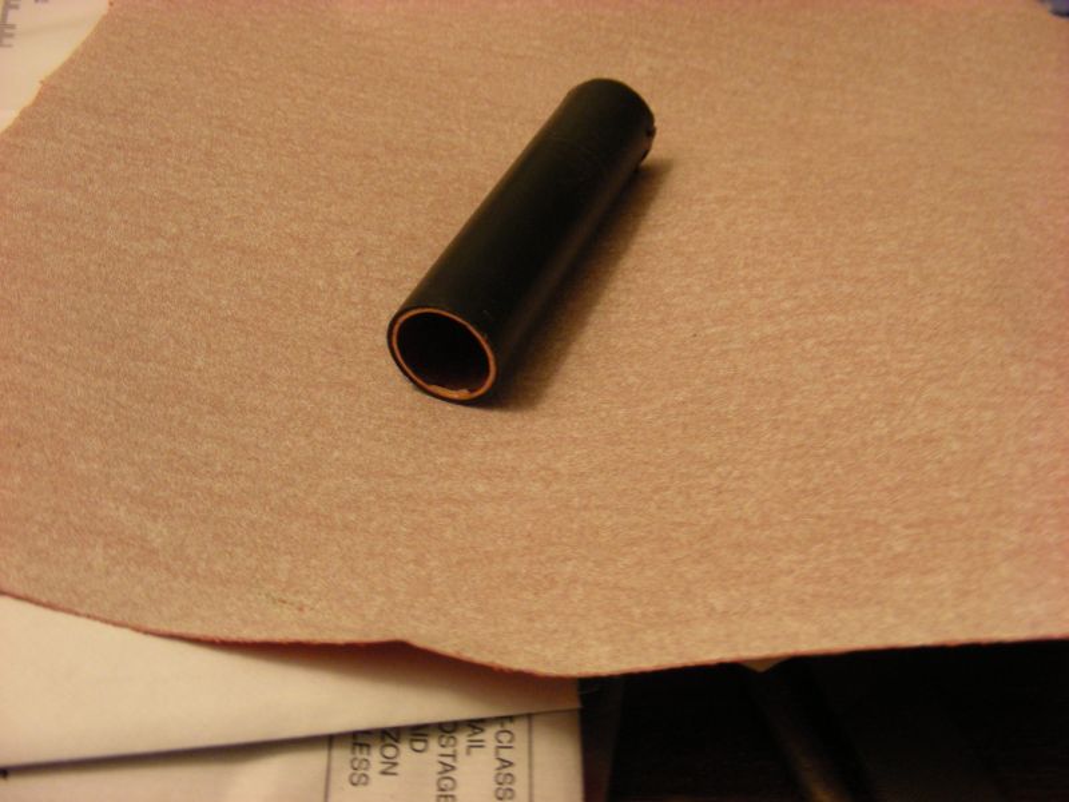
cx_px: 534
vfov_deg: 37.7
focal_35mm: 38
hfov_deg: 49.0
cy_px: 401
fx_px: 1174
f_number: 3.5
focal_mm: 6.3
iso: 200
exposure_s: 1/9.2
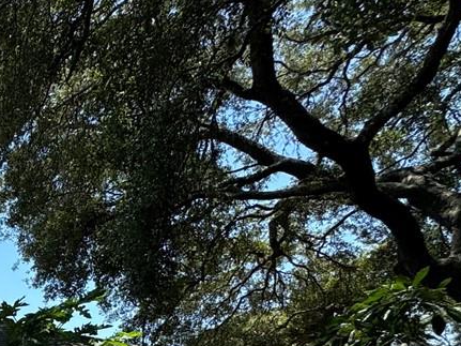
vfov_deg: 24.4
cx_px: -278
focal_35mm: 52
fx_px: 692
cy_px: 452
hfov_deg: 25.0
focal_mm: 2.22
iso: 50
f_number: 2.2
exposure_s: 1/1126
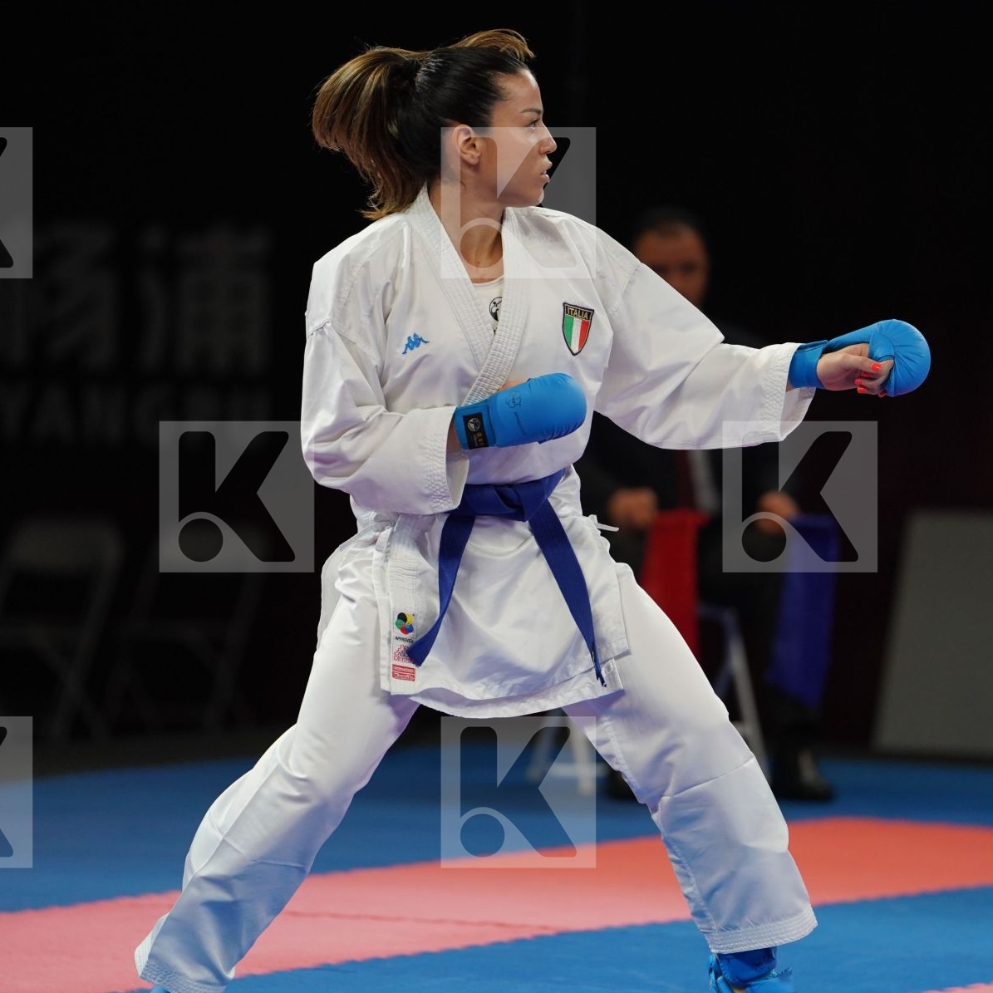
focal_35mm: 256
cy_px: 497
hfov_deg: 6.8
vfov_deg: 6.8
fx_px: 8308
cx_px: 519
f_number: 2.8
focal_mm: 200
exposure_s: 1/1000
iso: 1600
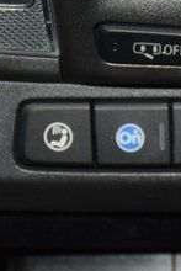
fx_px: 1313
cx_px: 270
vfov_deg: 11.8
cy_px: 88
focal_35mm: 174
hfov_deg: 7.7
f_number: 3.8
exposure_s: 1/125
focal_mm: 25
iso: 560
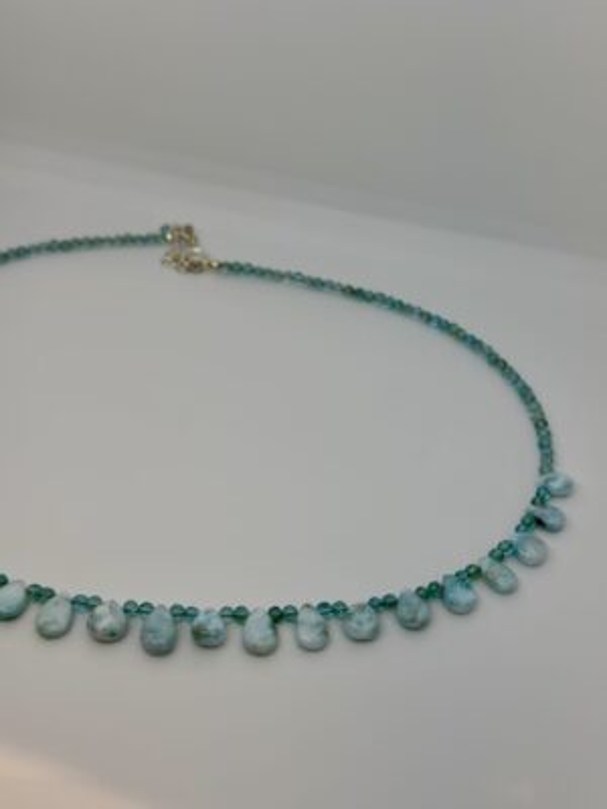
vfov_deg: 39.7
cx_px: 304
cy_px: 404
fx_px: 1122
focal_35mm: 48
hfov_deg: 30.3
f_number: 1.78
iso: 80
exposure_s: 1/663
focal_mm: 6.86
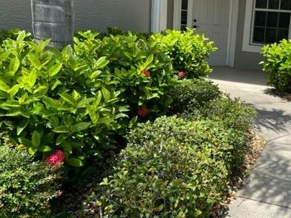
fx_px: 361
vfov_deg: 33.5
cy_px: 86
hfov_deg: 42.2
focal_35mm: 43
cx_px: 227
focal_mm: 5.7
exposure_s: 1/1934
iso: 50
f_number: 1.5
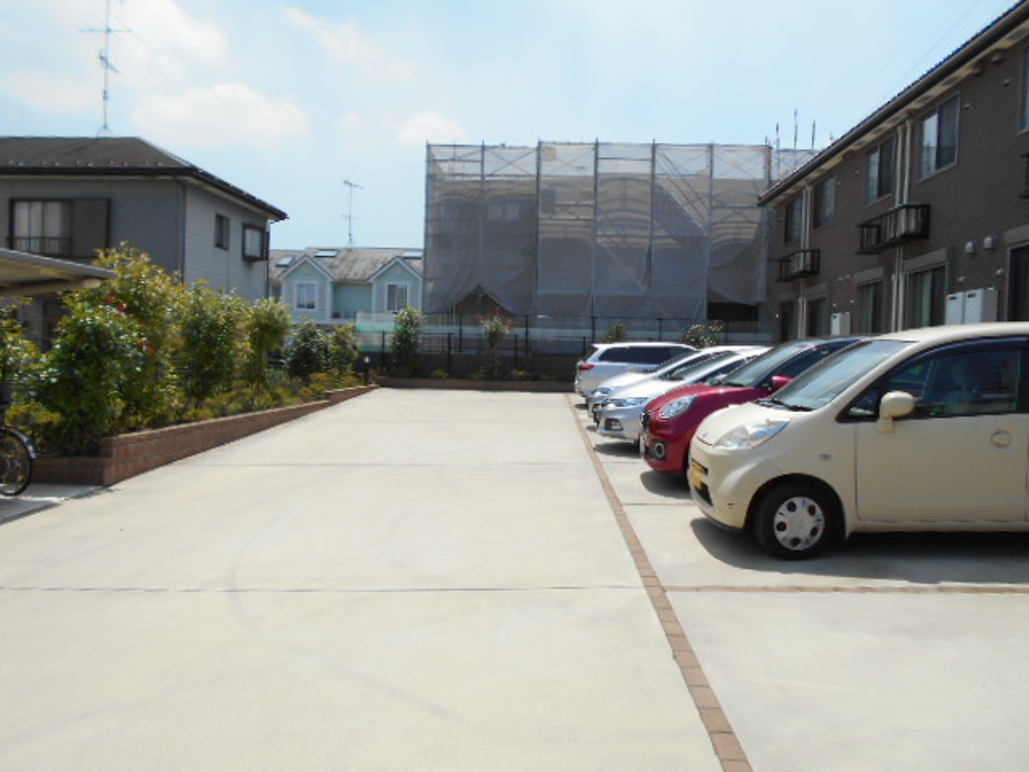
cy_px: 386
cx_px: 514
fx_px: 773
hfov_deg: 67.3
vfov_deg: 53.1
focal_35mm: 26
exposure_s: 1/1000
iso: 80
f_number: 3.2
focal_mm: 4.6
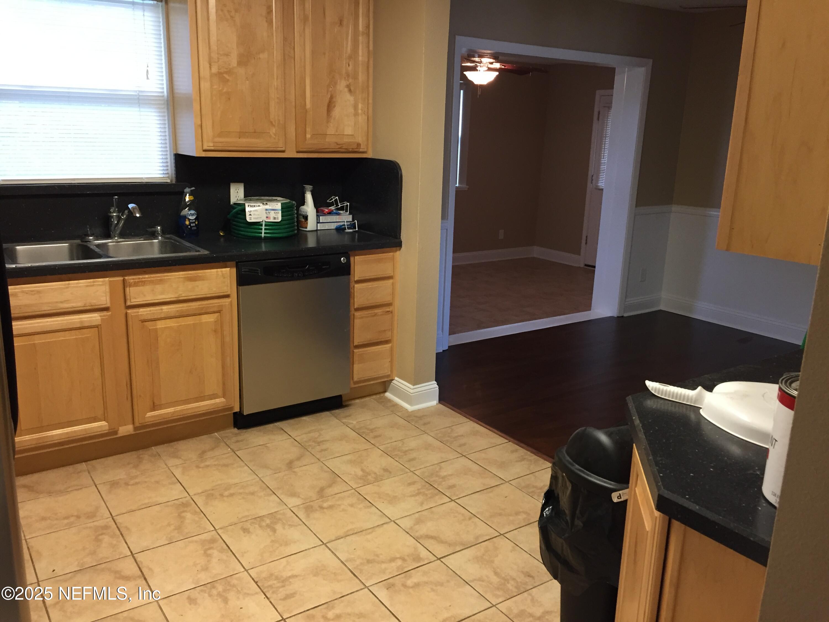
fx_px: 695
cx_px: 414
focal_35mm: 29
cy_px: 311
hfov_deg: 61.7
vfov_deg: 48.2
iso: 125
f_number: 2.2
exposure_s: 1/30
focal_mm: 4.15
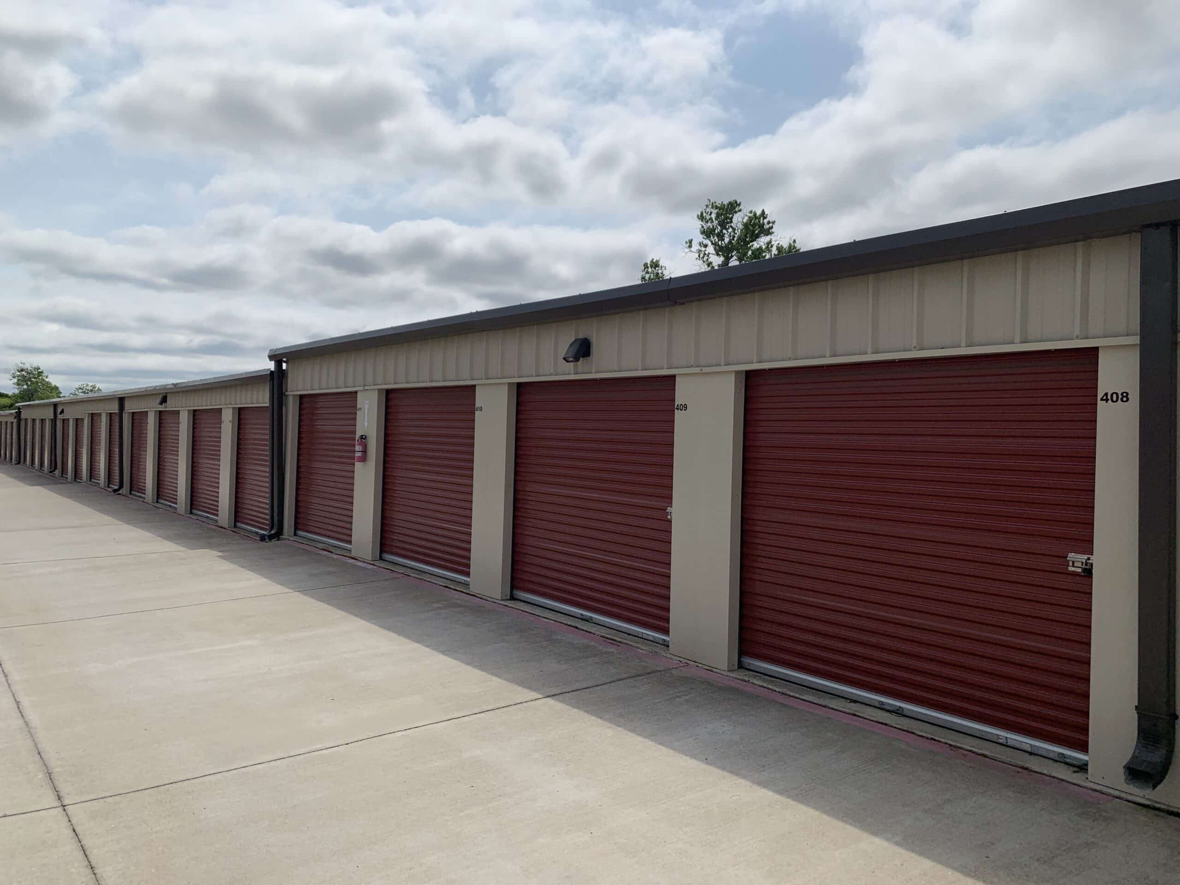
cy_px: 442
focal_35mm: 26
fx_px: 886
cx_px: 590
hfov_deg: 67.3
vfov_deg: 53.1
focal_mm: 4.25
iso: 25
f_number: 1.8
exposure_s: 1/6897
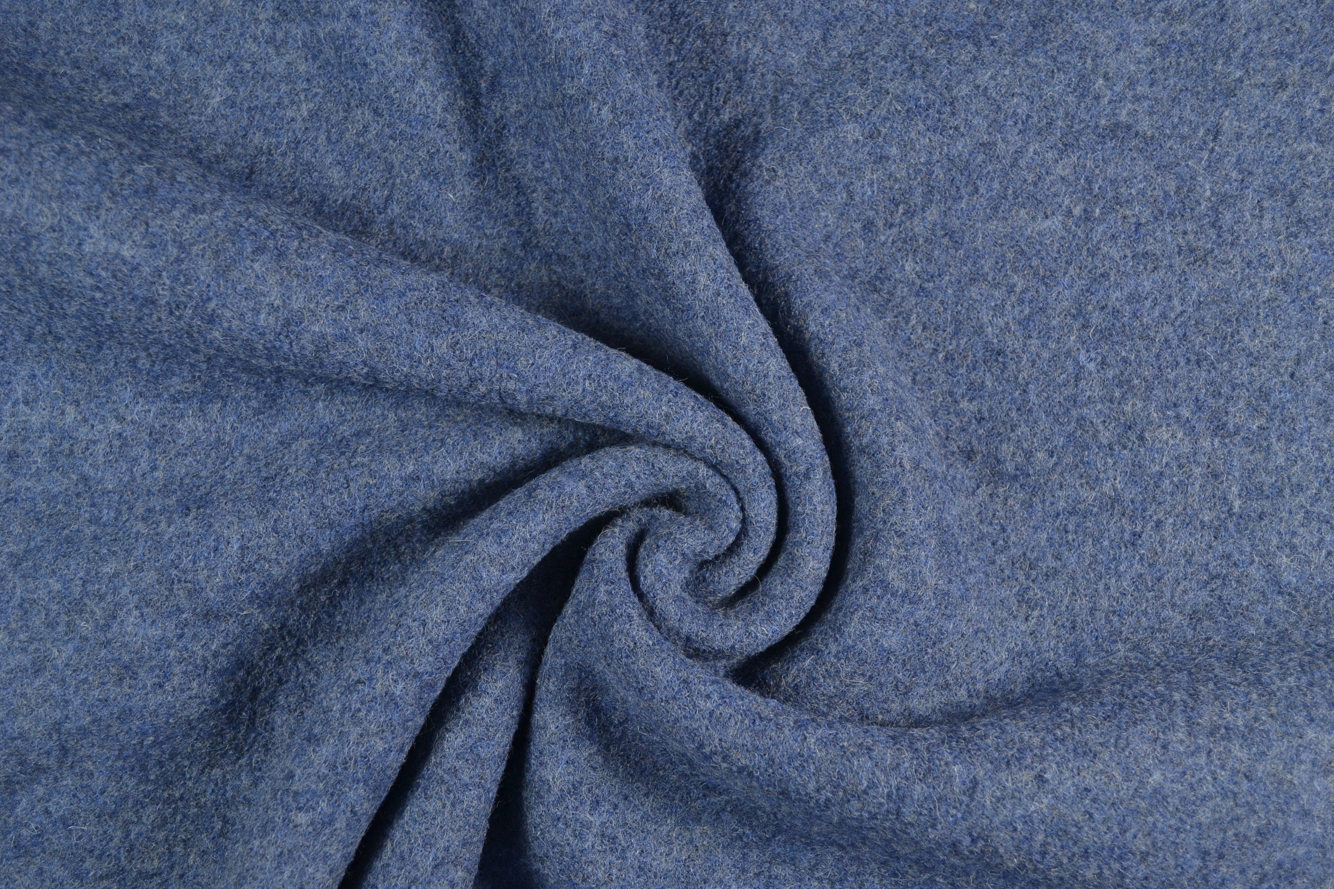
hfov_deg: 53.1
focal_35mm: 36
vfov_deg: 36.9
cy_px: 444
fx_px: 1334
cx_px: 667
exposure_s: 1/15
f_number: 5.6
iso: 100
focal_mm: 24
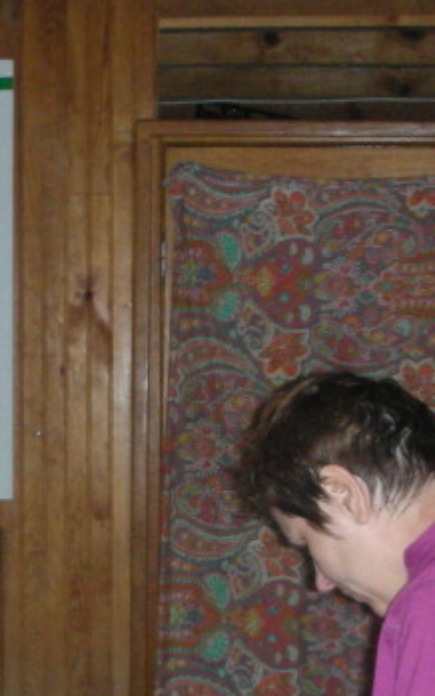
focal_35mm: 109
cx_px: 82
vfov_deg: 19.1
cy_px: 451
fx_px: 2068
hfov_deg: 12.0
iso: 200
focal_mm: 5.8
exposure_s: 1/60.1
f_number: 3
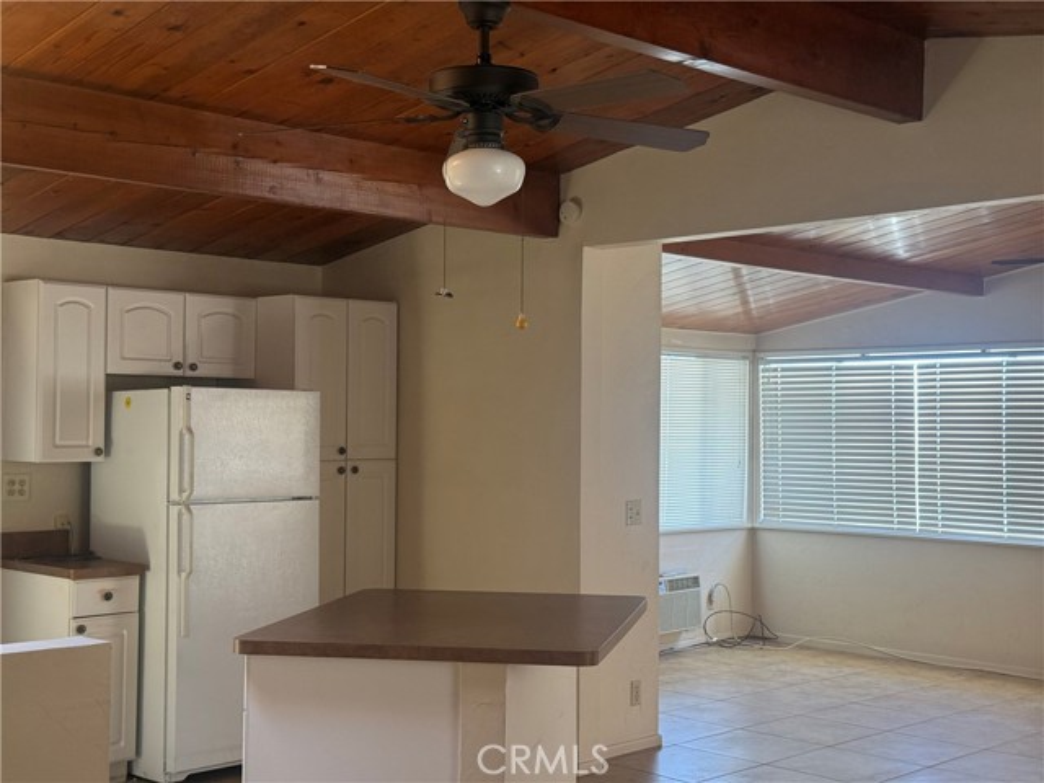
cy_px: 392
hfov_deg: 39.7
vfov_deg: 30.3
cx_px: 522
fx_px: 1448
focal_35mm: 48
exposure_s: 1/60
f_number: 1.78
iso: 125
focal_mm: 6.76
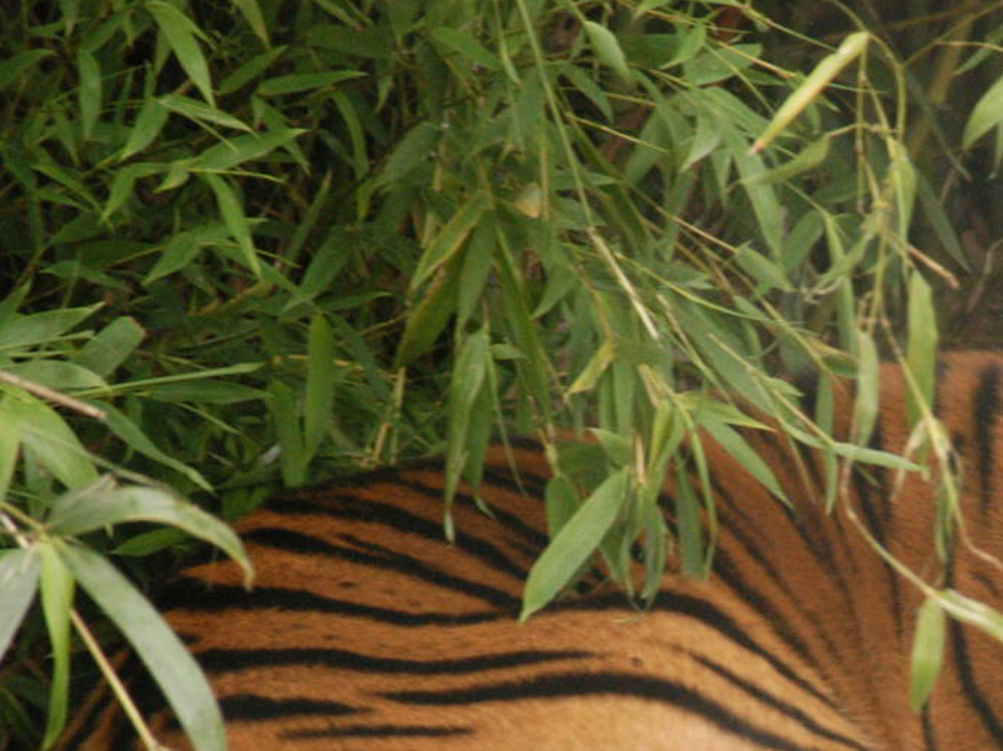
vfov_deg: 1.8
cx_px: 1154
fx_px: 23689
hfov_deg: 2.4
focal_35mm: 818
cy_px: 775
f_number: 6.3
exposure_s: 1/250
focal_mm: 240
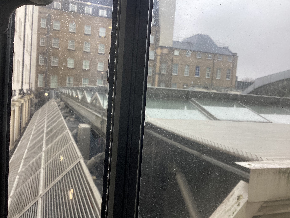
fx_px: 260
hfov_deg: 58.4
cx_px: 145
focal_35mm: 31
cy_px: 109
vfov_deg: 45.4
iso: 40
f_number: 2.4
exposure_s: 1/100
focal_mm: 3.3
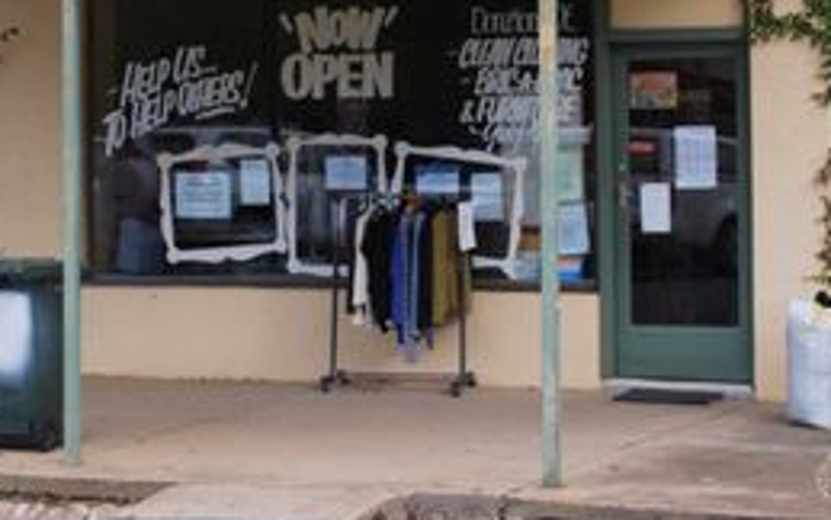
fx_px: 2764
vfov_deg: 10.7
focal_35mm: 122
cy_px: 30
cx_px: 321
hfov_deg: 17.1
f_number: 5.6
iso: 125
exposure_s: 1/125
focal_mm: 44
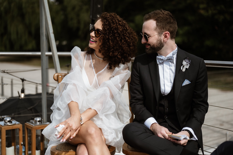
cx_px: 116
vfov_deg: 27.0
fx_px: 323
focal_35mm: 50
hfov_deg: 39.6
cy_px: 78
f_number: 1.8
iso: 100
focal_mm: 50
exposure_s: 1/3200
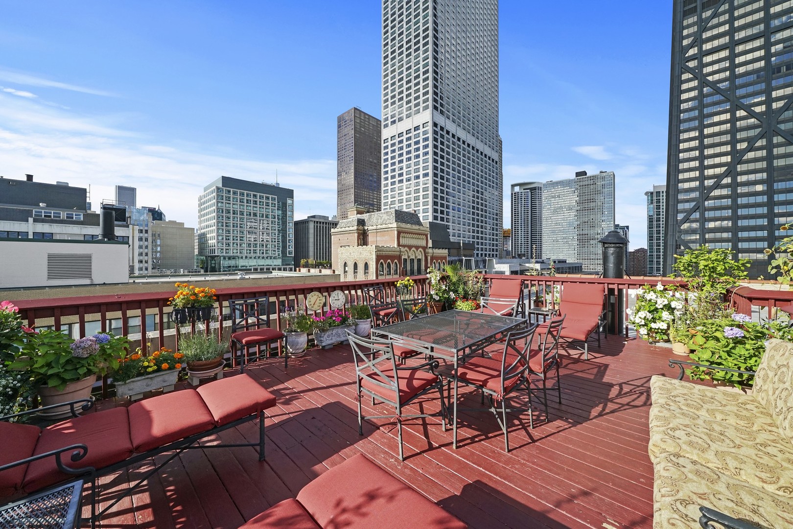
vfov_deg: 90.0
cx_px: 396
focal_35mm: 12
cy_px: 264
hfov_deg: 112.6
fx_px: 264
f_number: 8
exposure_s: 1/1000
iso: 800
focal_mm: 12
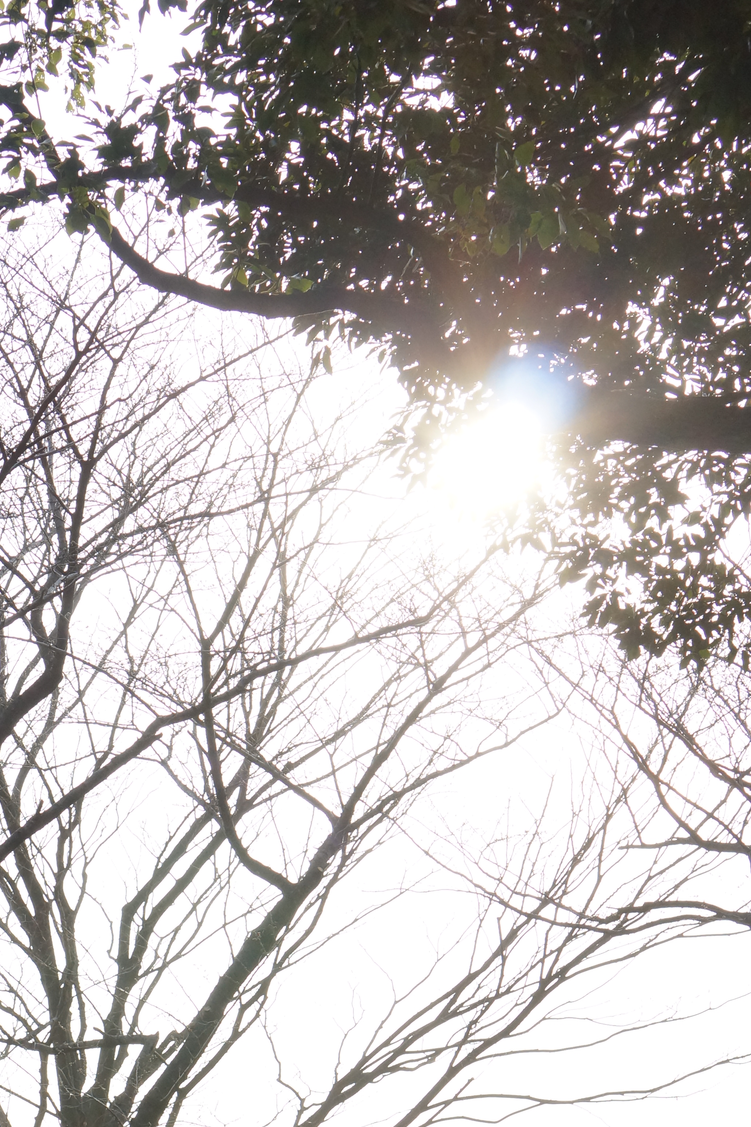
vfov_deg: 19.8
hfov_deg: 13.5
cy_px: 1028
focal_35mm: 101
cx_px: 139
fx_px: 3161
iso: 800
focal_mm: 35
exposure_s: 1/1250
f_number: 5.6
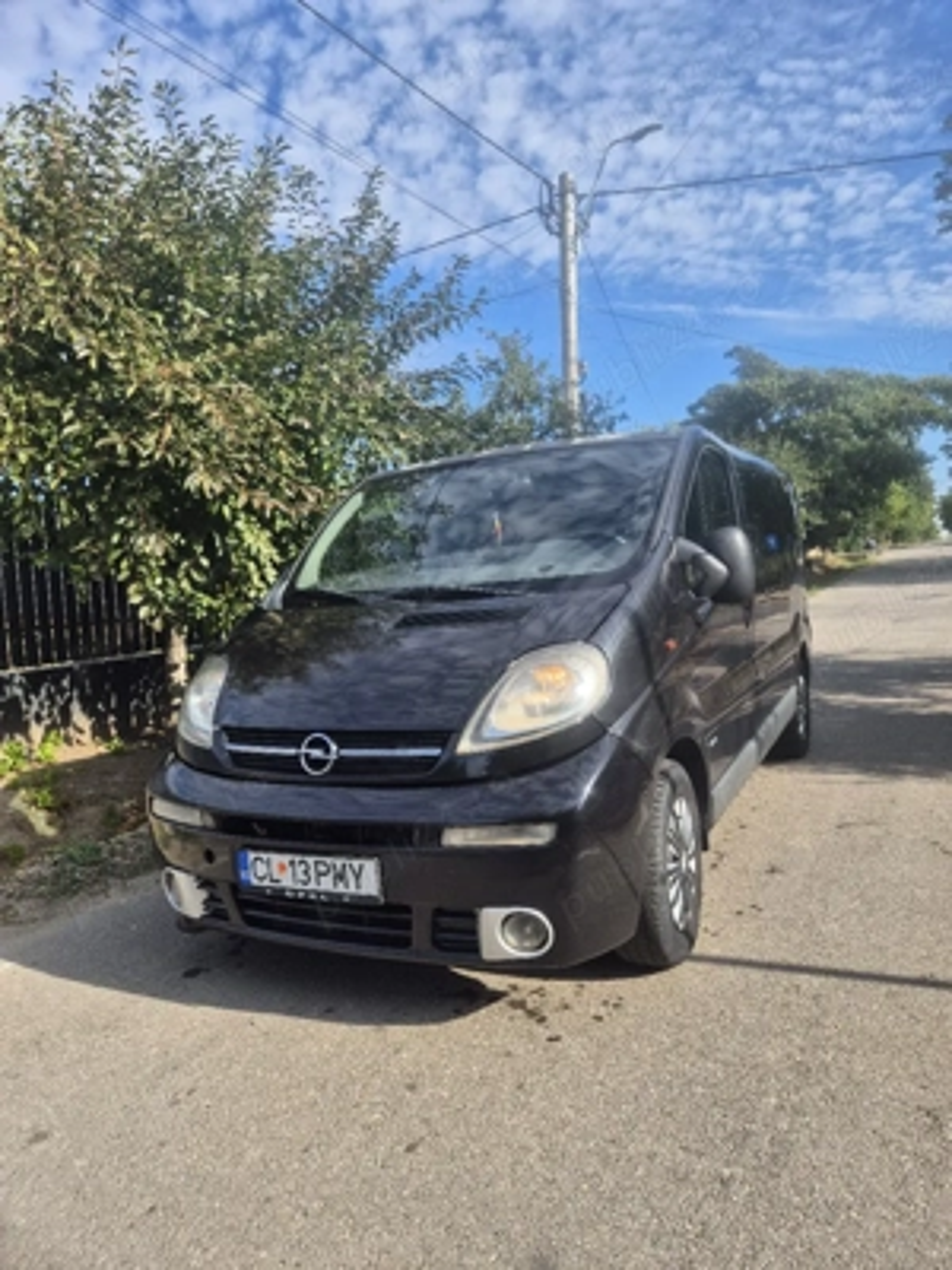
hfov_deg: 58.9
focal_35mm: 23
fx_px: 843
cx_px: 476
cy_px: 635
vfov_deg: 73.9
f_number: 1.8
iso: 25
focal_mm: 5.4
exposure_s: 1/1111
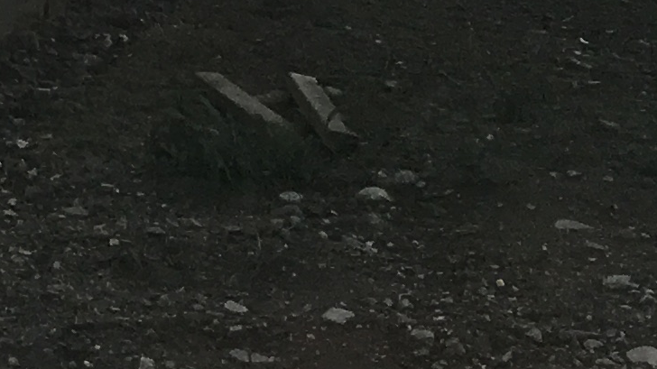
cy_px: -963
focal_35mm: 175
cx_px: -797
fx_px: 3048
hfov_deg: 10.8
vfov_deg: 6.1
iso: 25
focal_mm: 4.15
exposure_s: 1/1637
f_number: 2.2
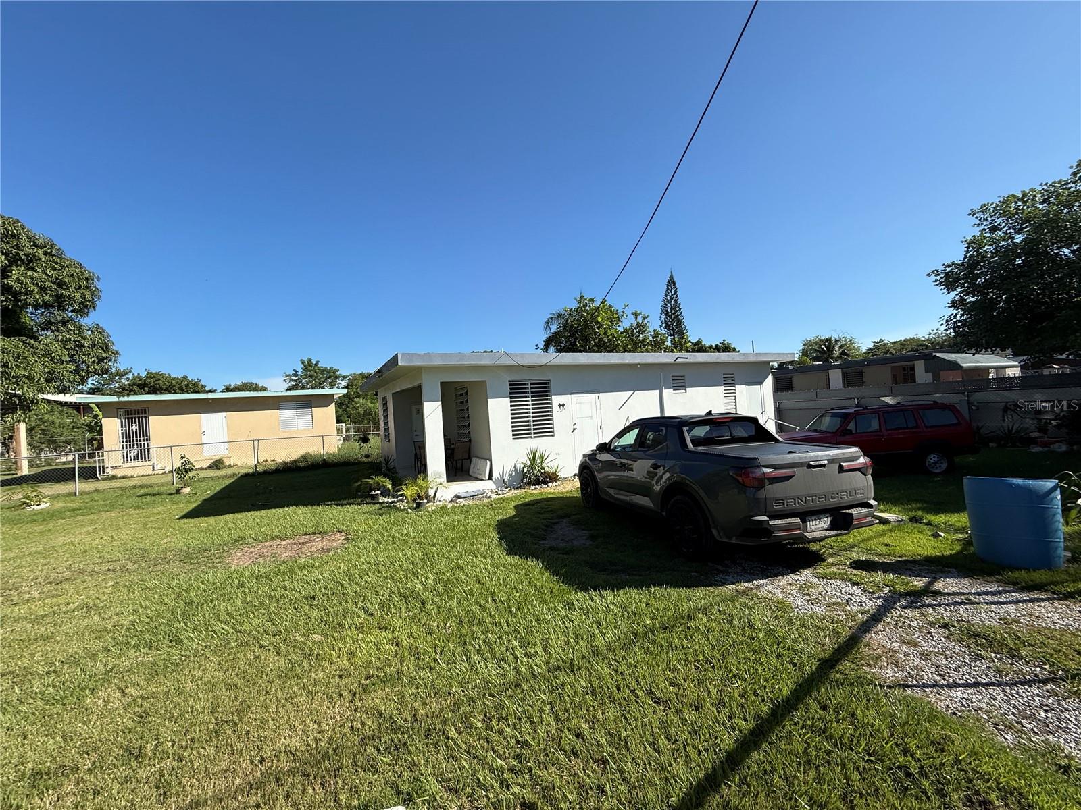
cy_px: 405
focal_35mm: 14
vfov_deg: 85.7
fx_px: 437
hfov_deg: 102.1
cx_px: 540
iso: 50
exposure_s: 1/2092
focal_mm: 2.22
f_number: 2.2
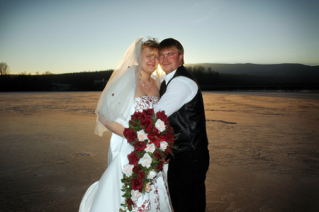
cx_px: 160
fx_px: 266
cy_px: 106
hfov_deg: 62.0
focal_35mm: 30
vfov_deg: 43.5
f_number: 10
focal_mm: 20
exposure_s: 1/500
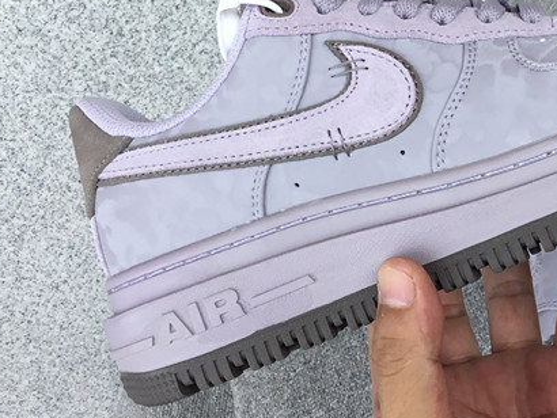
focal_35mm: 68
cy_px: 59
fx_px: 1095
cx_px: 417
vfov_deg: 21.3
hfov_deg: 28.1
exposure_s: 1/344
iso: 25
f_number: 2.4
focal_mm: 3.3
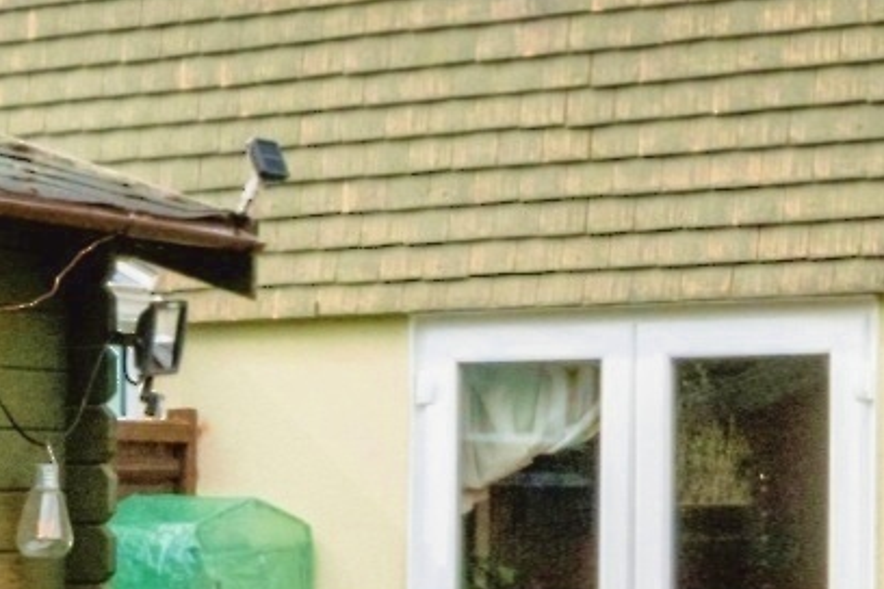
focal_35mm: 113
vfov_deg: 12.1
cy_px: 406
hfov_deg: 18.0
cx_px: 203
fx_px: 2775
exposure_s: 1/1000
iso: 400
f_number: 8
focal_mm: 10
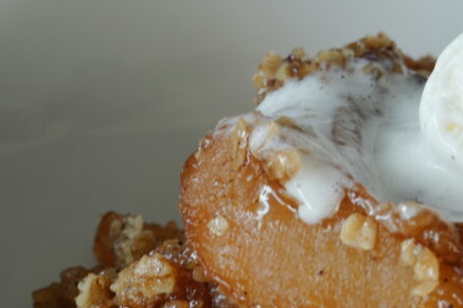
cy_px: 342
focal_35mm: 197
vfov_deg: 6.9
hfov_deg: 10.4
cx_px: 465
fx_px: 2533
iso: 400
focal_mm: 56
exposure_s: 1/13
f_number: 8
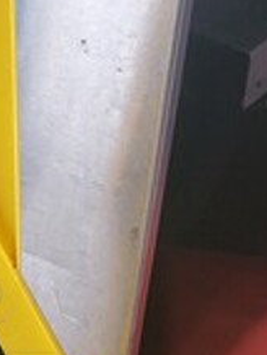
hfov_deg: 14.4
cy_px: 359
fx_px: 996
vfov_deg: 19.6
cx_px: -112
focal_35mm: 97
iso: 100
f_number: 2.4
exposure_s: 1/100
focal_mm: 4.3
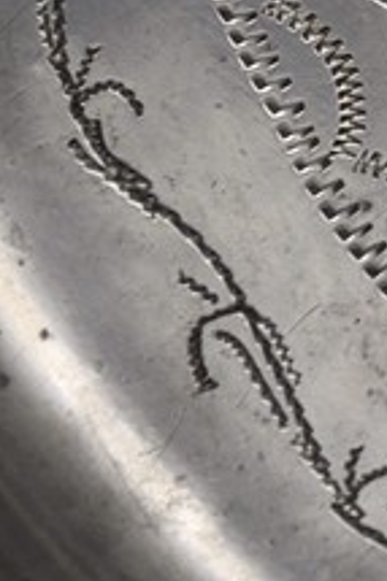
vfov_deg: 4.9
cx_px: 1411
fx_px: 6734
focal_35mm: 417
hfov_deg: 3.2
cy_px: -457
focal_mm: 56
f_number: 13
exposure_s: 1/40
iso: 400
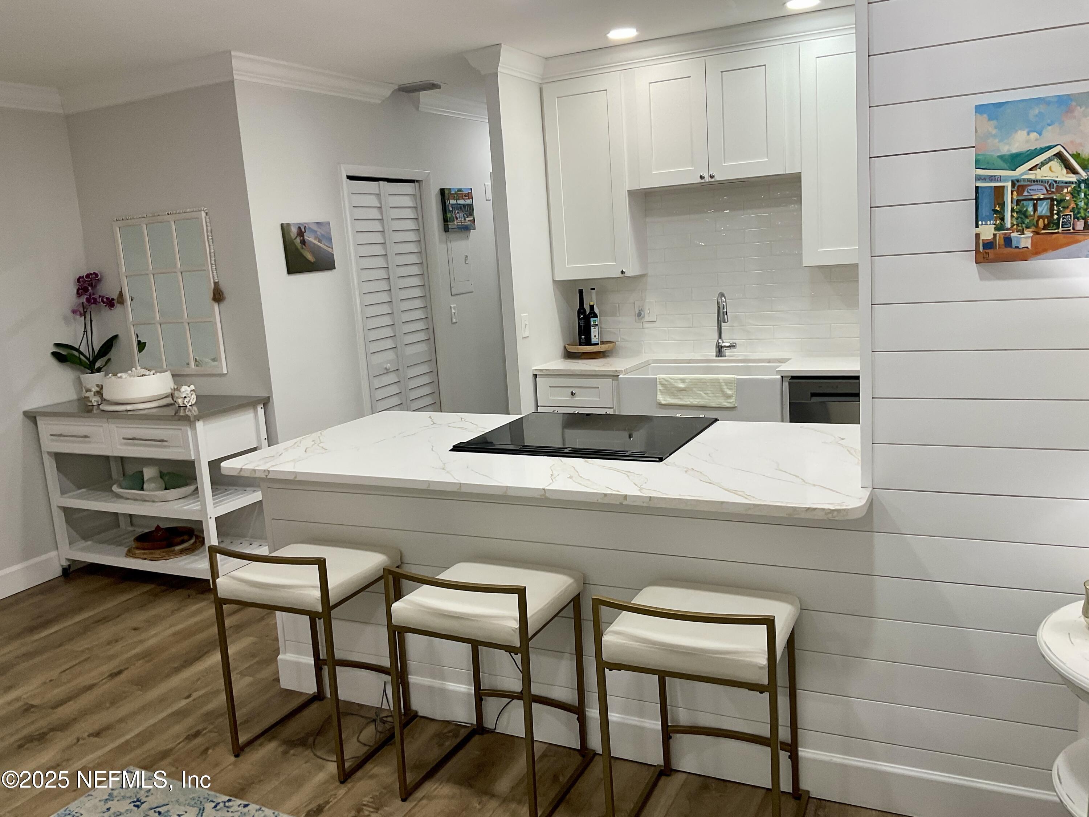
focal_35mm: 29
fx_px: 912
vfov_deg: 48.2
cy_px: 408
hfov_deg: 61.7
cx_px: 544
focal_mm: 3
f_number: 1.8
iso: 40
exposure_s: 1/60
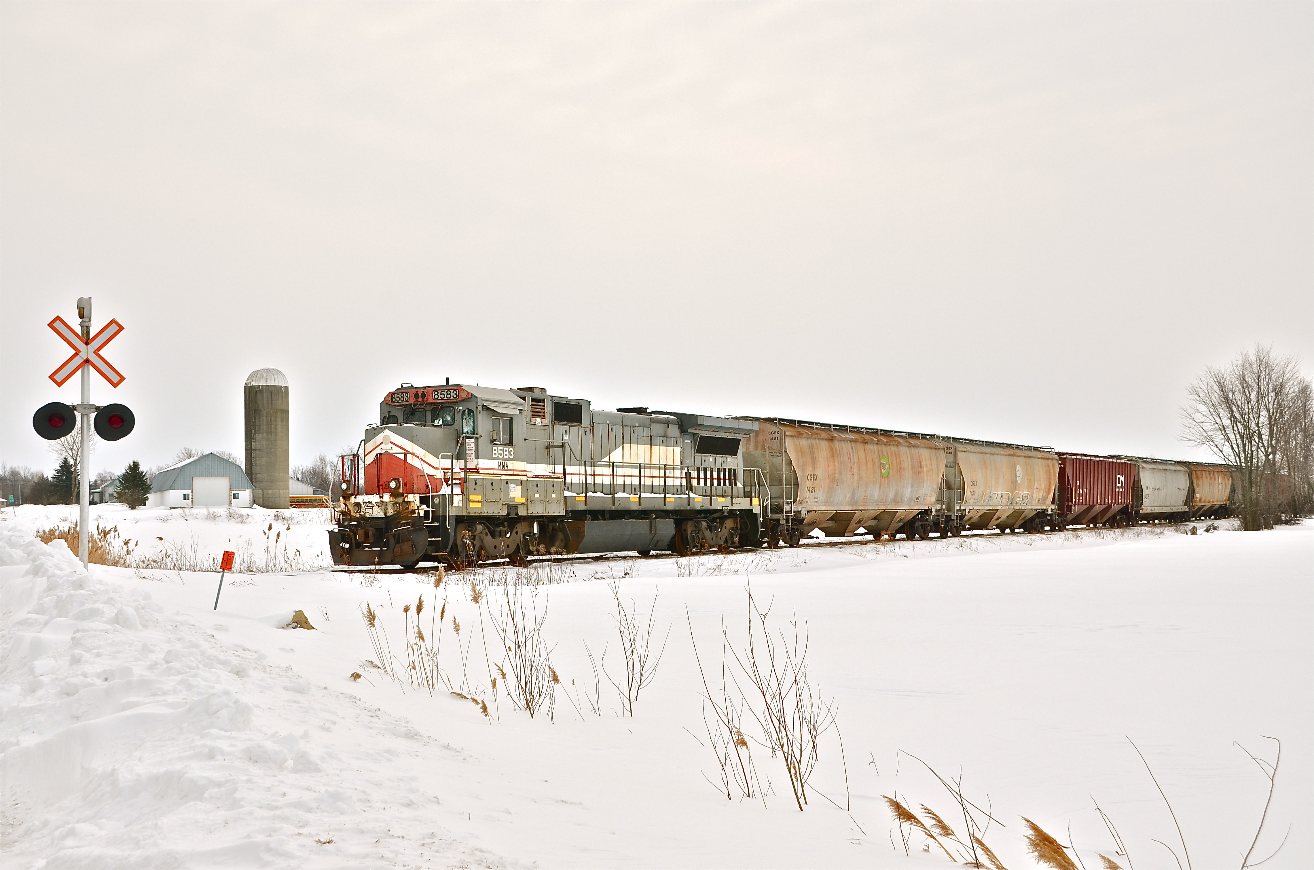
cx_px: 657
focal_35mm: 39
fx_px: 1421
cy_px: 435
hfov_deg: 49.6
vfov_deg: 34.1
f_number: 8
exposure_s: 1/1000
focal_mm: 26
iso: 200
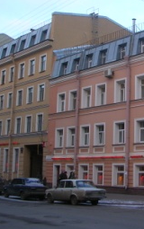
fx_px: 407
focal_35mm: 65
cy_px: 82
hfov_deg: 19.6
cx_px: 138
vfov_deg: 31.3
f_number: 2.8
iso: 50
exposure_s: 1/76
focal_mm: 5.8
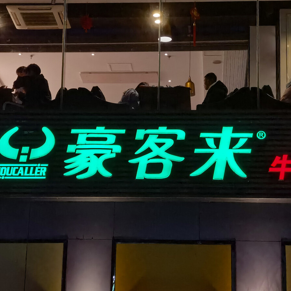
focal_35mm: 107
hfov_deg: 16.3
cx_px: 148
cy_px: 145
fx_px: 1018
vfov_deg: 16.3
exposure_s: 1/100
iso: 250
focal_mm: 7.48
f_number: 2.4
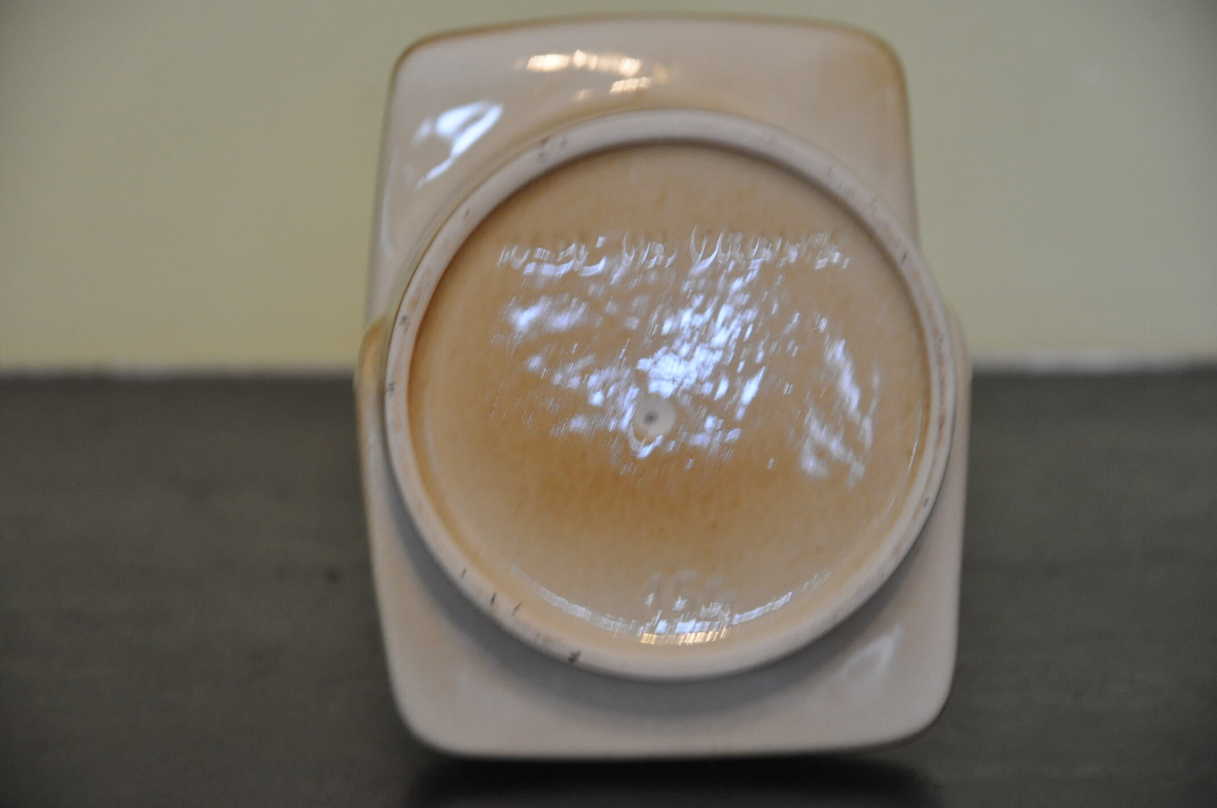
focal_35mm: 158
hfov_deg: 13.1
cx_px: 608
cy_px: 404
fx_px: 5318
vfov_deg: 8.7
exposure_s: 1/15
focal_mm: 105
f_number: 5.6
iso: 1600
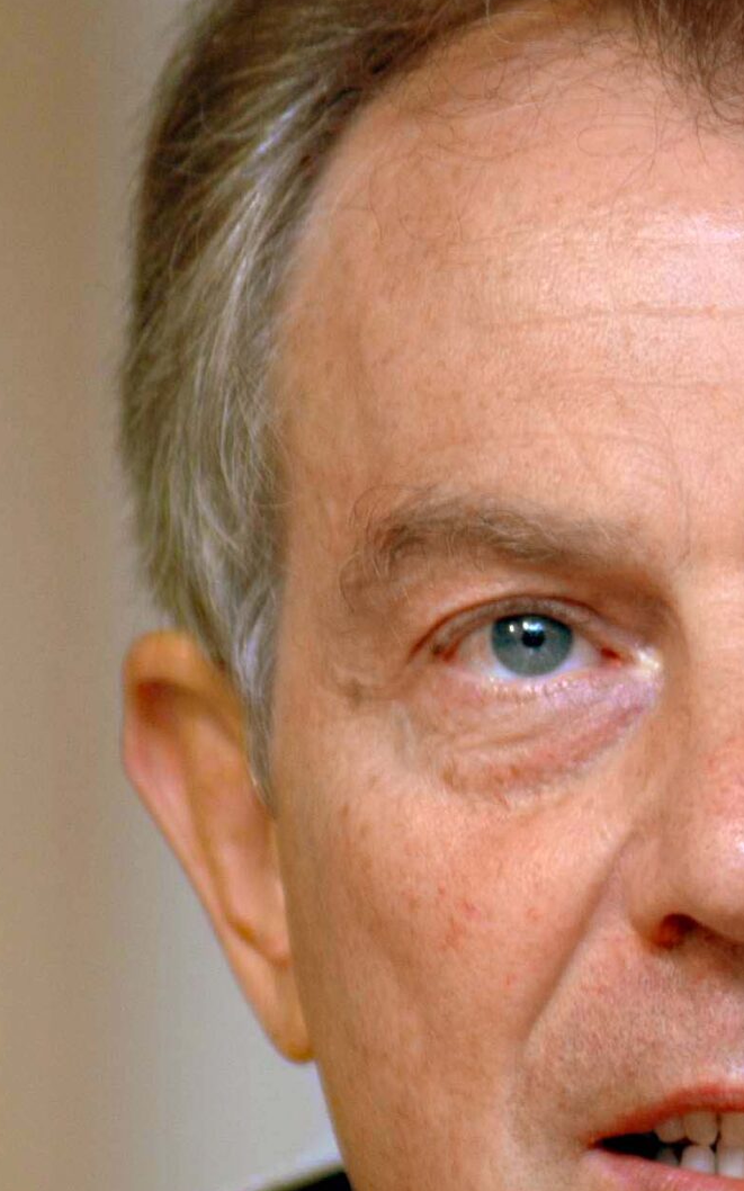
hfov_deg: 1.8
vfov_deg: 2.8
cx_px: 787
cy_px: 844
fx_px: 23981
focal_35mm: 739
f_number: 2.8
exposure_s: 1/160
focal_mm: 200
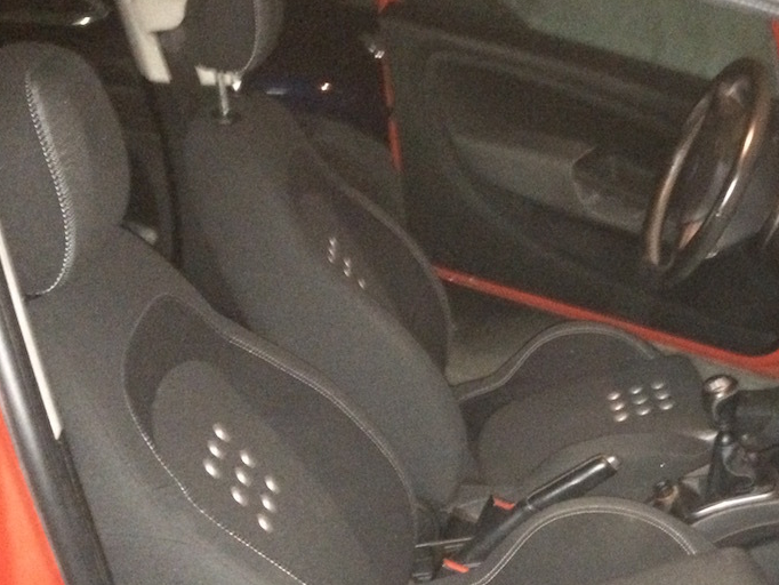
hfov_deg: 36.2
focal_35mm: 51
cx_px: 624
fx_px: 1148
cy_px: 434
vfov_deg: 28.2
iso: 1600
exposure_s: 1/17
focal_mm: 4.15
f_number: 2.2
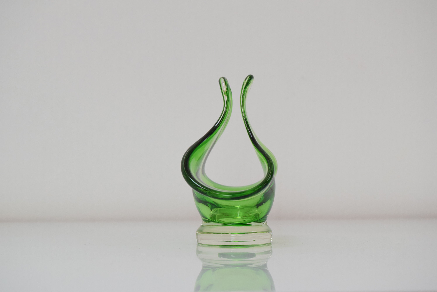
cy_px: 146
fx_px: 1002
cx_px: 218
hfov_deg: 24.6
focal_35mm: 82
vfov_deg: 16.6
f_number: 8
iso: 1600
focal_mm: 55
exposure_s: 1/250
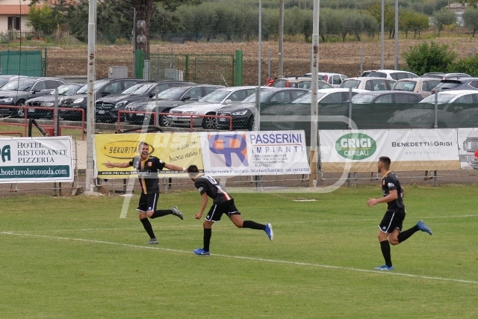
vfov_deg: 14.9
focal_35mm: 92
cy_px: 160
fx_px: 1222
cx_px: 239
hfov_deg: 22.1
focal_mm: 92
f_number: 5
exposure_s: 1/1000
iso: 640
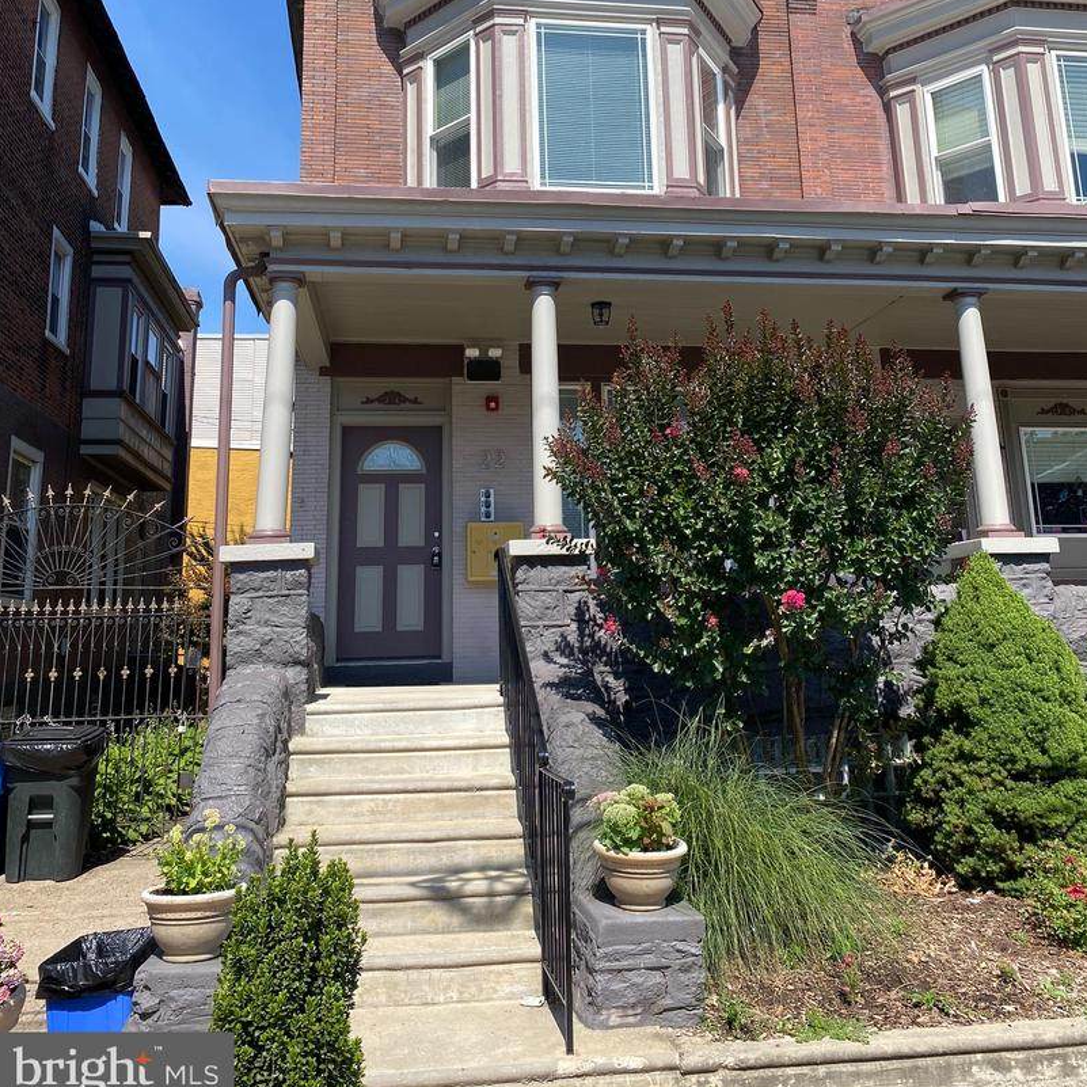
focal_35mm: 31
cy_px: 377
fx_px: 1101
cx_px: 546
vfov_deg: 51.7
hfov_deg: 52.5
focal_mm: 4.25
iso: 32
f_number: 1.8
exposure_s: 1/2105
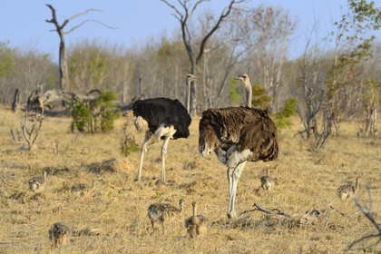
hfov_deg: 7.4
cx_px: 190
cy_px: 127
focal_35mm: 280
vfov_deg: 4.9
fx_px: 2963
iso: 400
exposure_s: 1/400
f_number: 9
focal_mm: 280
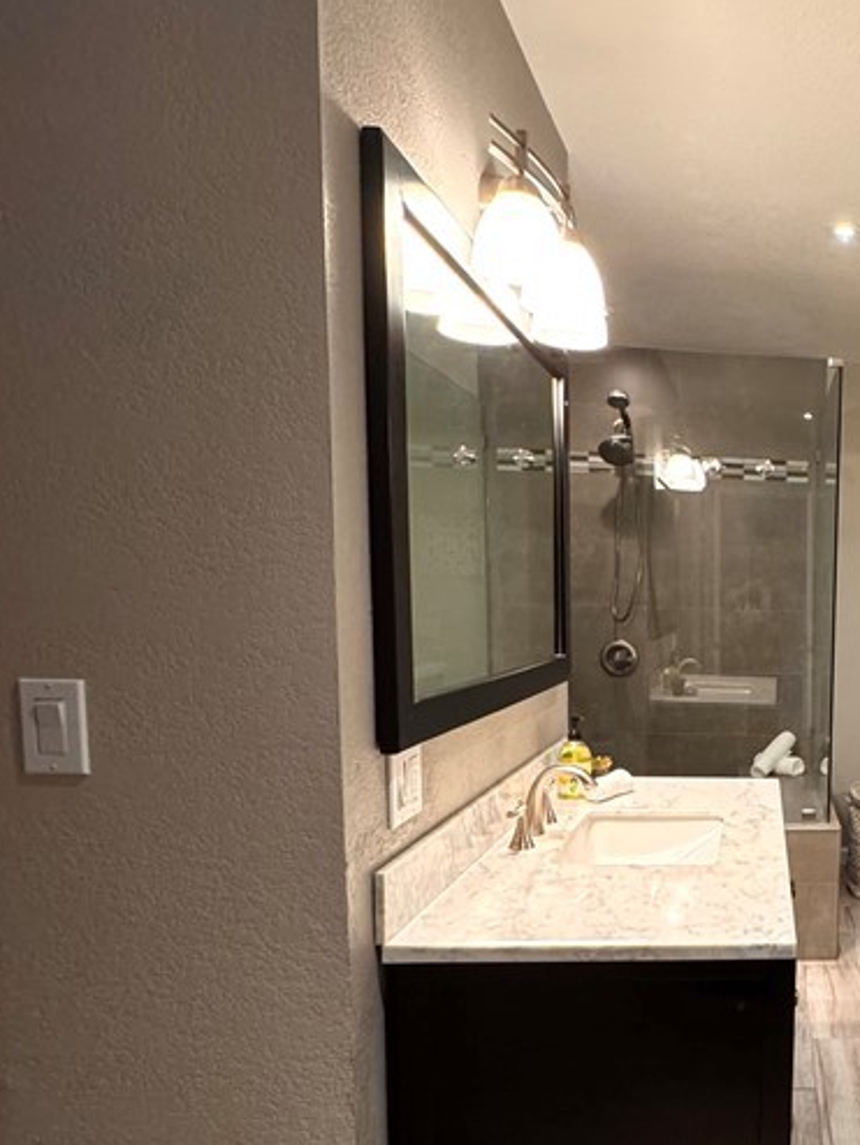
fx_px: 960
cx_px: 874
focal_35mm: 29
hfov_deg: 41.5
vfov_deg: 61.0
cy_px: 702
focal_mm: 2.22
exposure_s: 1/60
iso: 320
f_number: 2.2
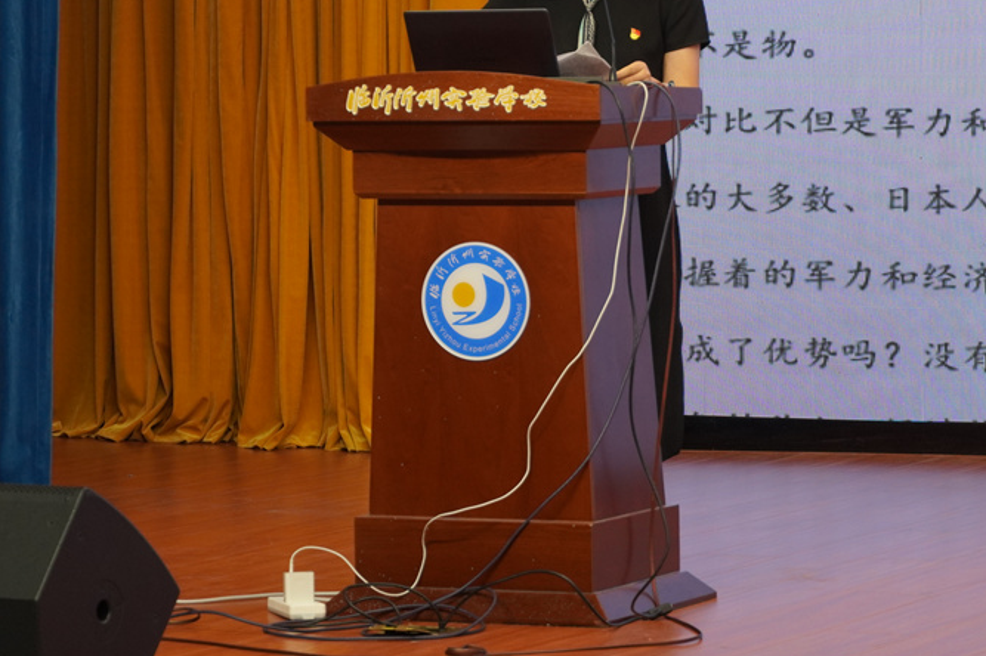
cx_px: 548
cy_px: 198
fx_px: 4927
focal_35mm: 180
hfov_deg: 11.4
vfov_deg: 7.6
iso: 800
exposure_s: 1/160
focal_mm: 80
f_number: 5.6
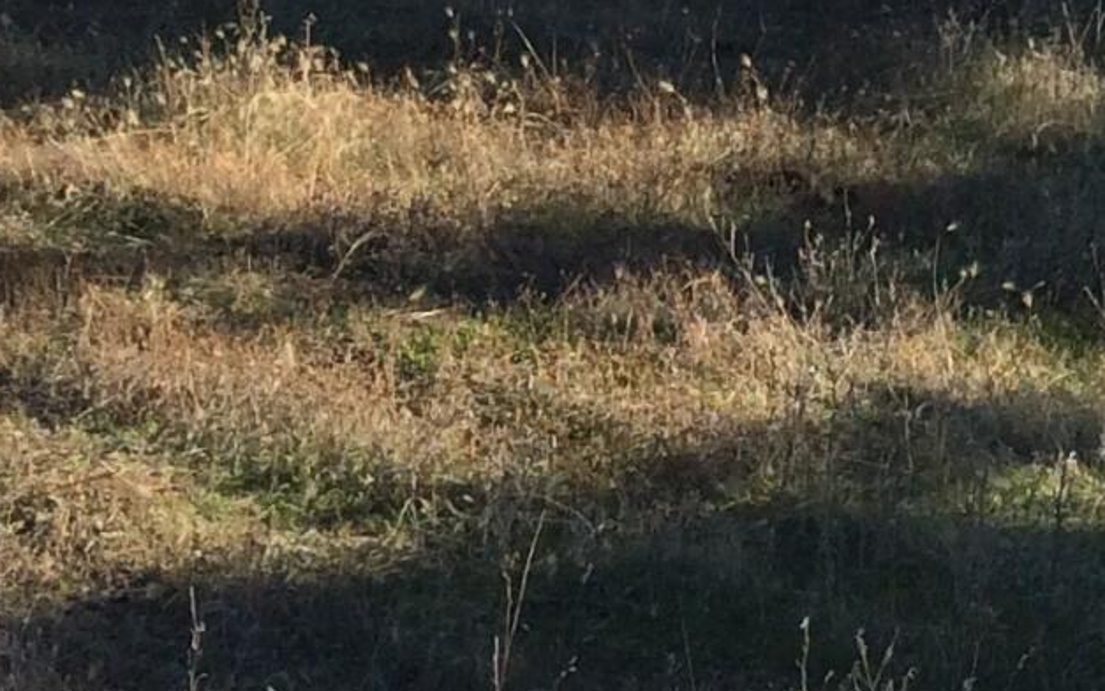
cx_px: 1493
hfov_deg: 13.6
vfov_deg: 8.2
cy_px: -1010
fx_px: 4427
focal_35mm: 147
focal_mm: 4.15
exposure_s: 1/1466
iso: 32
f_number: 2.2
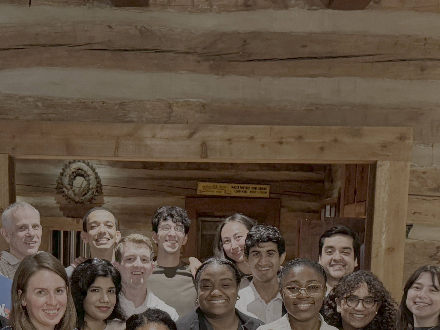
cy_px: 366
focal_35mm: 66
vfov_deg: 21.1
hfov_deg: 29.3
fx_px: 839
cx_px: 178
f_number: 1.78
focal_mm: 6.76
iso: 800
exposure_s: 1/30
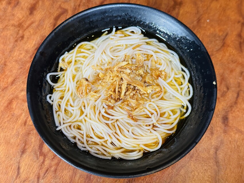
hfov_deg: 39.7
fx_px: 338
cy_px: 92
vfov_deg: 30.3
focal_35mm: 48
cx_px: 122
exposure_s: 1/40
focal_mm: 6.86
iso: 320
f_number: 1.78
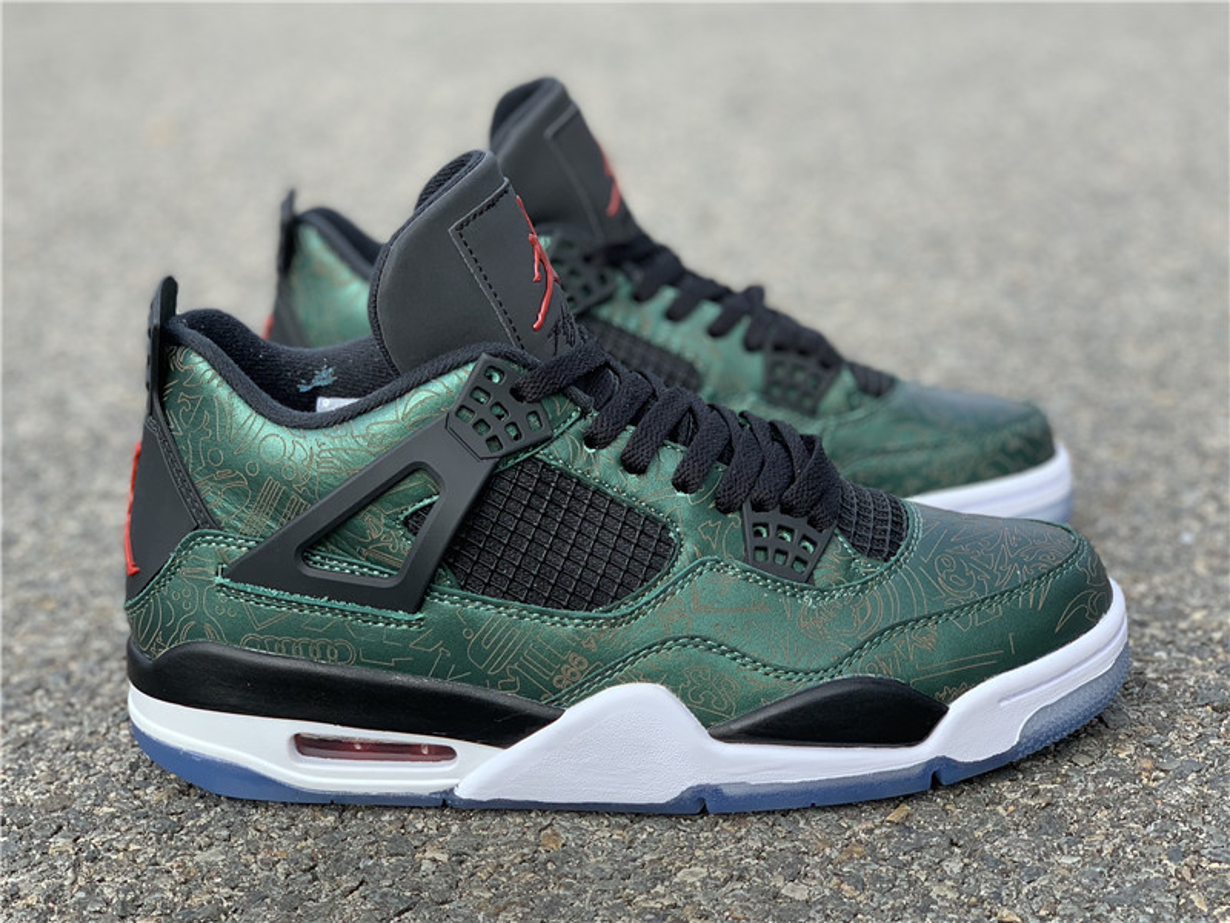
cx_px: 615
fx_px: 1848
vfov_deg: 28.0
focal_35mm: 52
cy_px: 462
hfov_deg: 36.8
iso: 16
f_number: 2.4
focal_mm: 6
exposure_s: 1/353
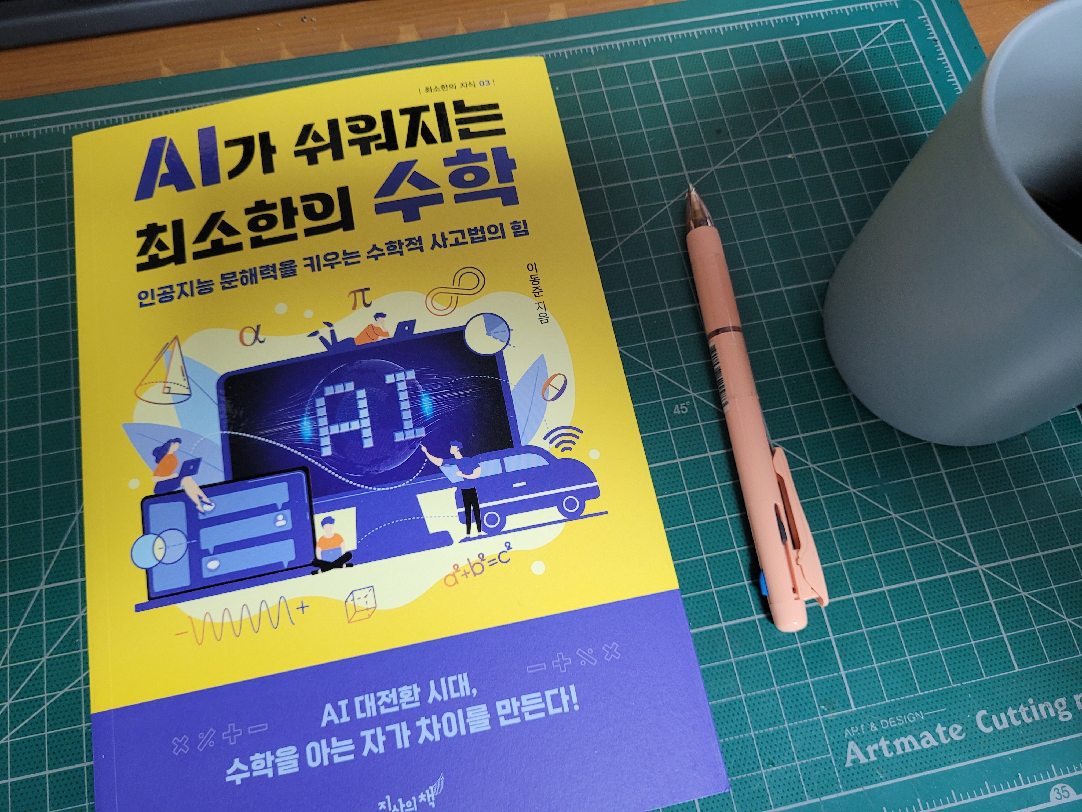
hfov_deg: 67.3
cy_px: 406
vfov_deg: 53.1
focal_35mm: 26
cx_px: 541
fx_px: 813
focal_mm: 5.4
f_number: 1.8
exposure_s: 1/40
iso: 160
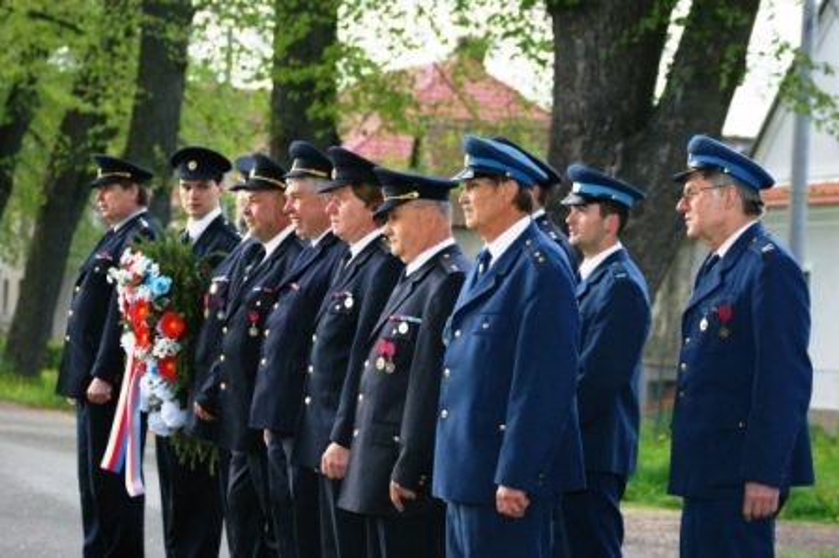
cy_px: 279
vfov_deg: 9.1
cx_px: 420
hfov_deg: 13.7
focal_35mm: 150
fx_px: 3493
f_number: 5
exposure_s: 1/125
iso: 400
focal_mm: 100
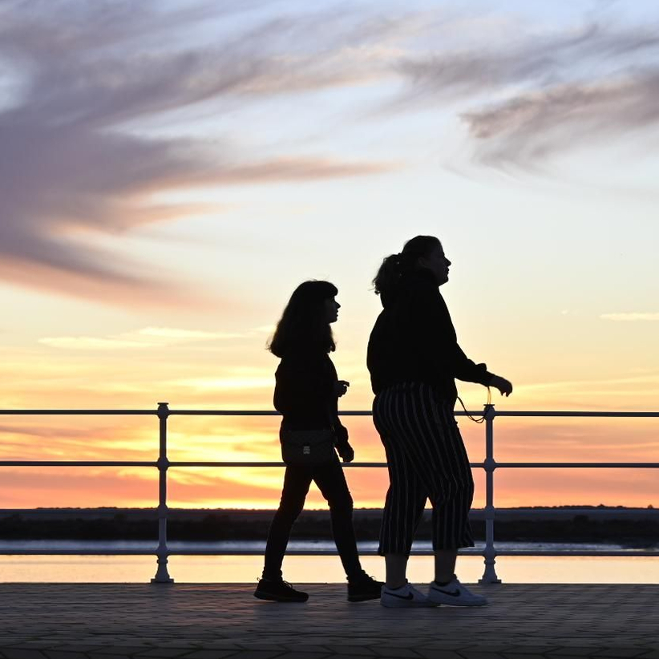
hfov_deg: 12.1
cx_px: 325
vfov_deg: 12.1
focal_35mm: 144
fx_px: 3102
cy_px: 388
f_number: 5.6
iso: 200
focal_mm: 58
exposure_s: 1/200
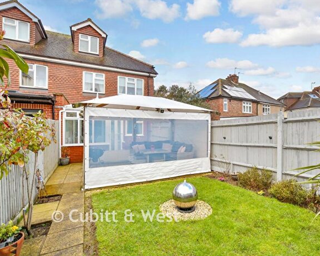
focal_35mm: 17
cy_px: 128
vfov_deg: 77.0
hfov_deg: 89.3
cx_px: 177
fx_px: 161
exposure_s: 1/100
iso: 160
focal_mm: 10
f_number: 8
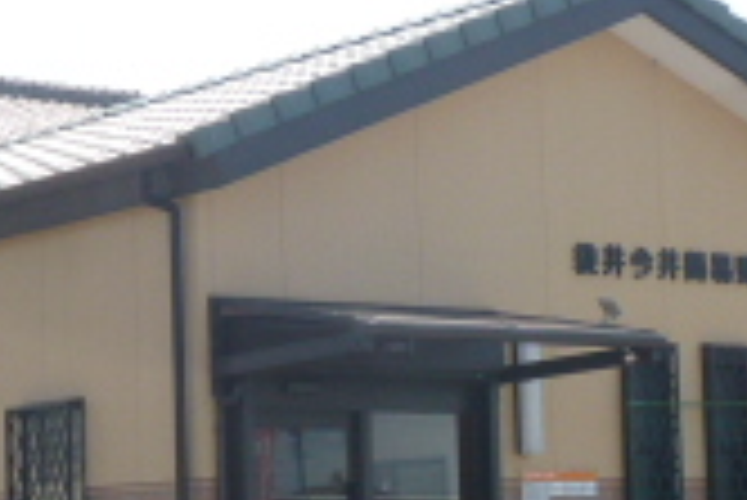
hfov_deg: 16.9
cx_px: 148
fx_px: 2492
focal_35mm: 120
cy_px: 347
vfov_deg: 11.4
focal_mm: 5.4
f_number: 4.5
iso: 100
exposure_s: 1/400
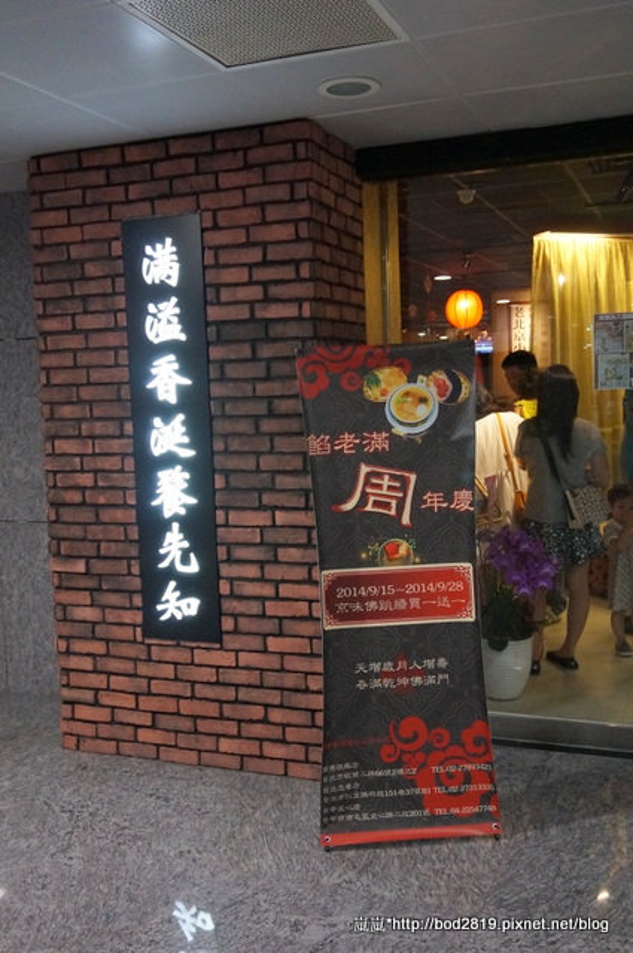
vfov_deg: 55.2
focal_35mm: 34
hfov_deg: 38.3
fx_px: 912
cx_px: 316
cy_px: 476
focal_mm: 23
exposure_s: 1/100
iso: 3200
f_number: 4.5
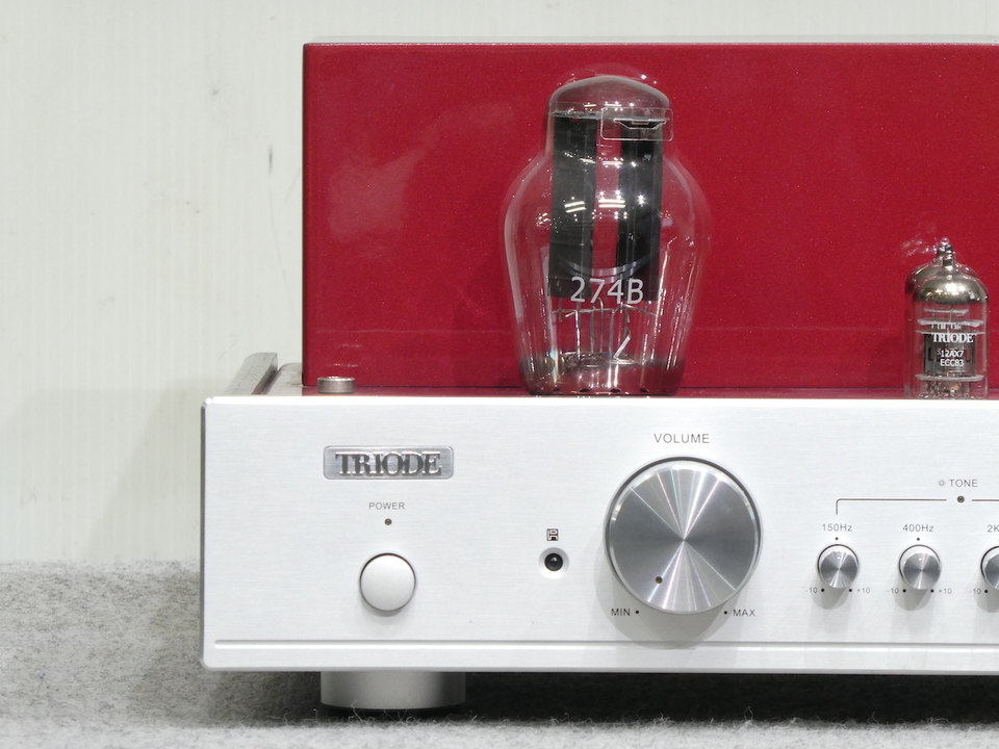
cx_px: 500
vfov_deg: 5.3
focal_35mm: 282
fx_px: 8138
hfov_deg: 7.0
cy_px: 374
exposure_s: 1/3.2
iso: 200
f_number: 7.1
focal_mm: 50.5
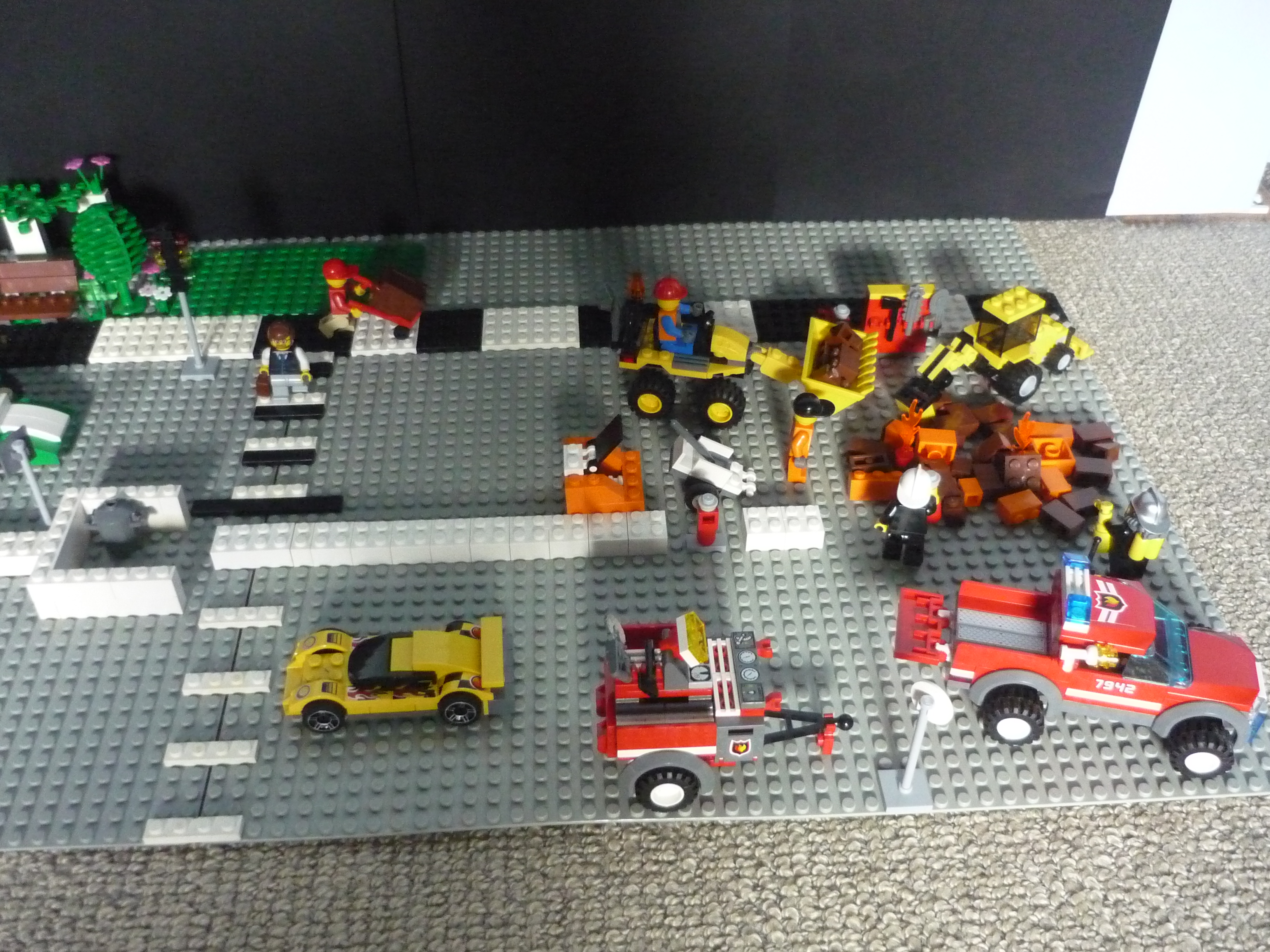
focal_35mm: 33
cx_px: 635
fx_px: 1211
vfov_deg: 42.9
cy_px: 476
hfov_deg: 55.4
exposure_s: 1/50
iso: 800
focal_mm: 5.5
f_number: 2.8
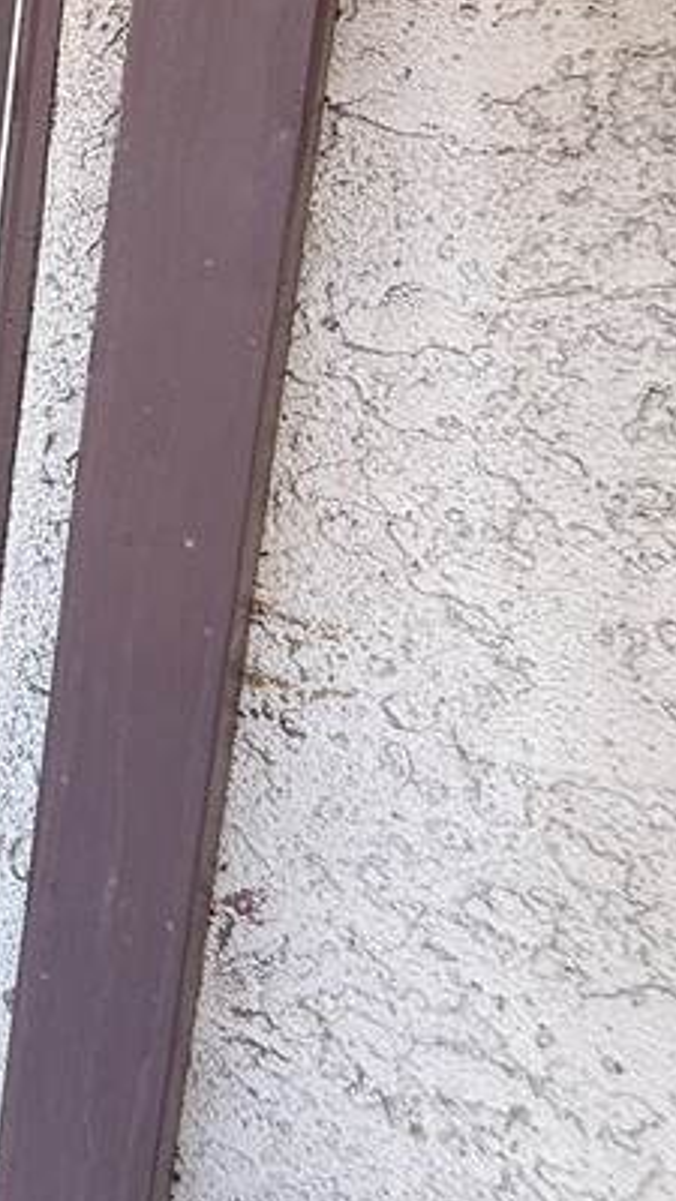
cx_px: -517
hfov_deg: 21.2
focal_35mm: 39
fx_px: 1243
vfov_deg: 46.4
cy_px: 114
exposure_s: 1/99
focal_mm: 2.22
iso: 64
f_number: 2.2
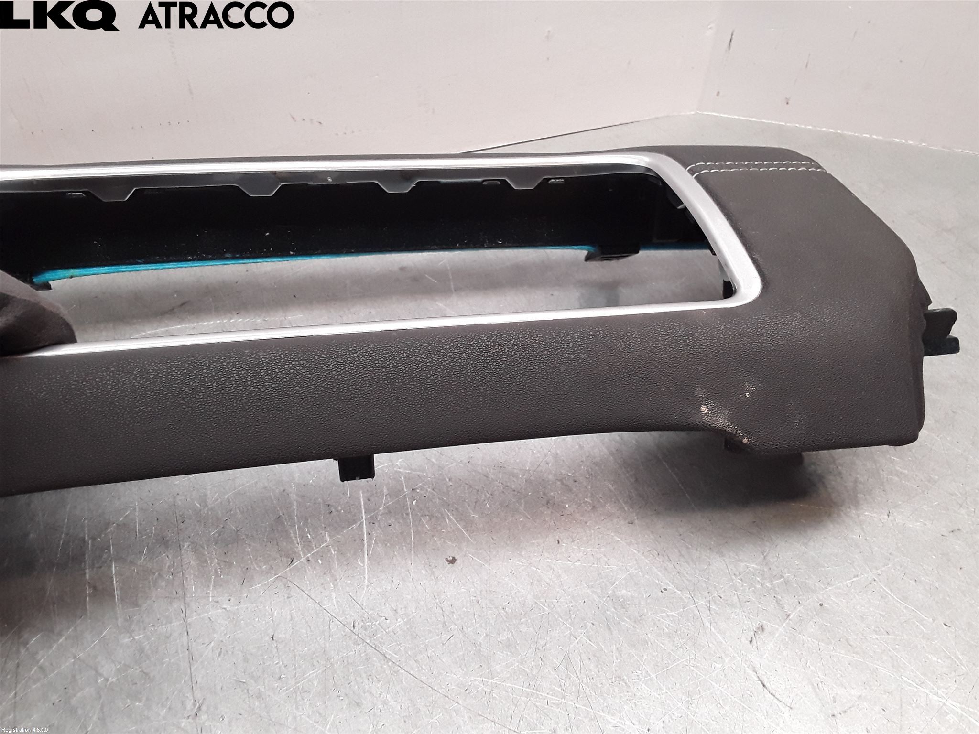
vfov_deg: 49.7
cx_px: 490
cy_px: 367
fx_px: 792
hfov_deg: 63.4
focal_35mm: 28
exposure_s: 1/100
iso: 100
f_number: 1.9
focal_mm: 2.91
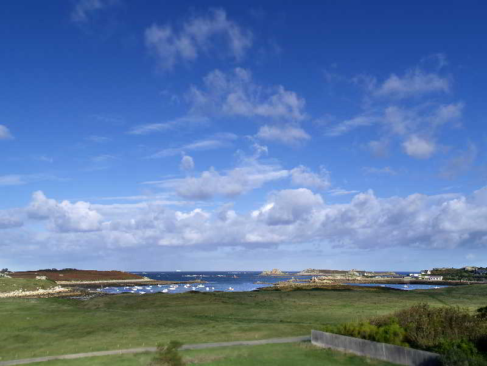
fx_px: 450
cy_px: 183
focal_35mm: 32
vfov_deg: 44.2
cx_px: 244
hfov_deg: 56.8
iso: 100
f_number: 8
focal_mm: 16
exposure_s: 1/400
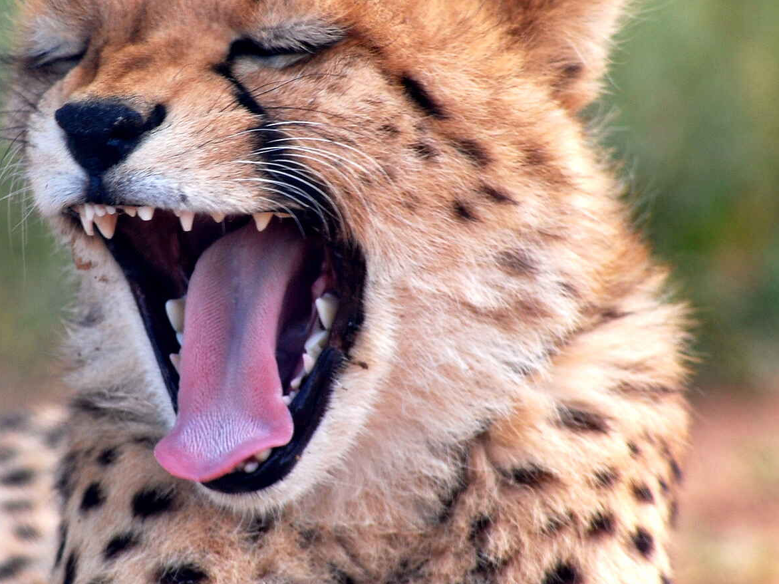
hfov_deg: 3.1
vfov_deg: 2.3
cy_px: 238
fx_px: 14356
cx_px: 263
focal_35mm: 638
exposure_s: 1/100
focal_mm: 270
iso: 200
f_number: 10
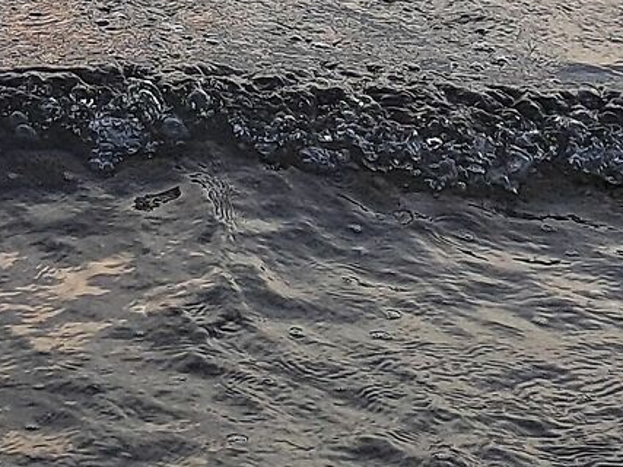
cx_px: -174
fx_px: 2429
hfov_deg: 14.1
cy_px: -320
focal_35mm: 135
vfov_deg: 10.4
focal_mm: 5.23
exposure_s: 1/383
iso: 50
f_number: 1.8
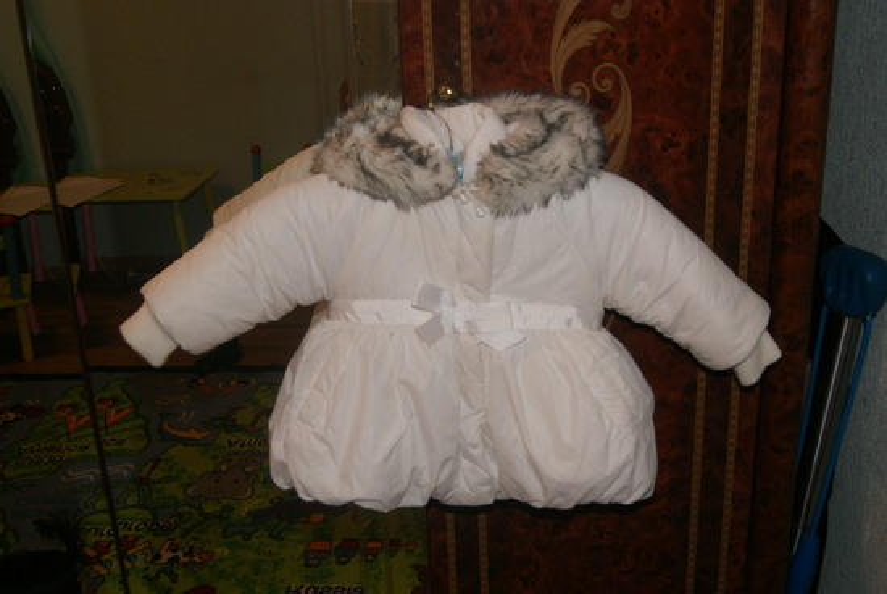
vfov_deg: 34.3
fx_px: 962
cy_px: 297
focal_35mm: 39
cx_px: 444
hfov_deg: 49.5
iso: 400
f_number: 5.6
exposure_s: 1/60
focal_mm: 26
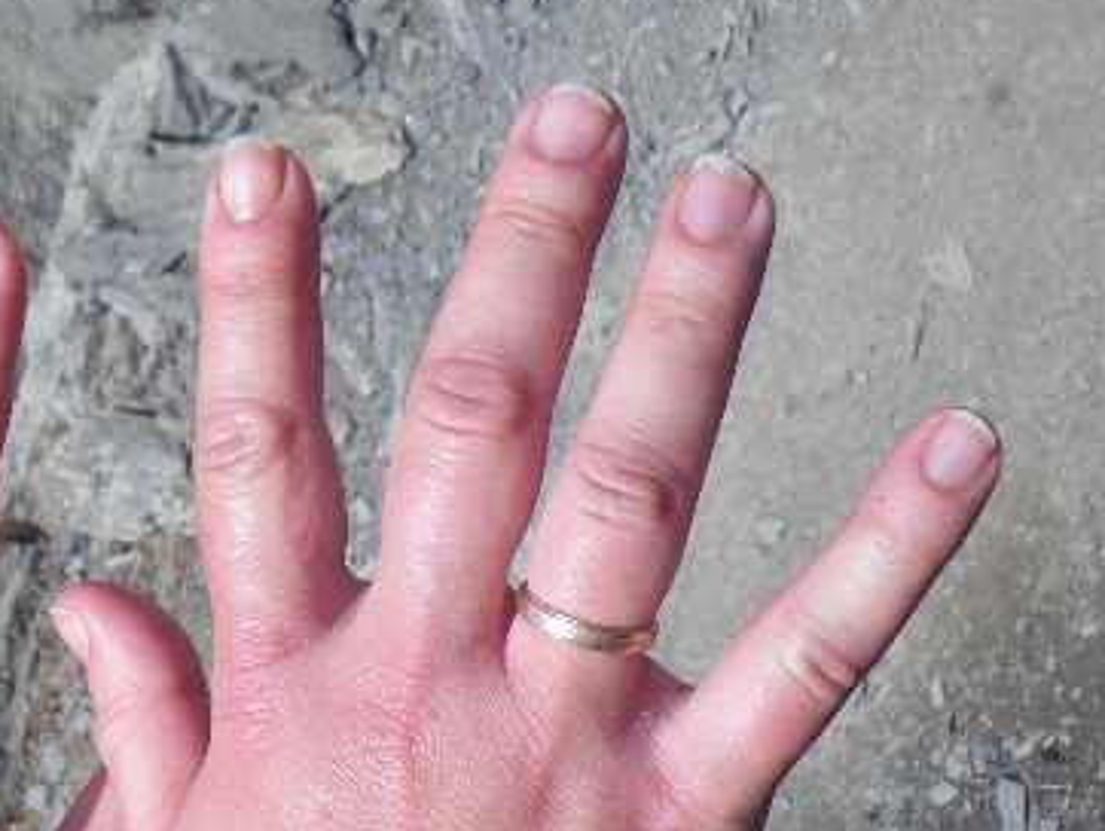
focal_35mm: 66
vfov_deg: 22.0
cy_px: 663
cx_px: 23
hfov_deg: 27.8
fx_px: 2108
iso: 50
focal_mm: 5
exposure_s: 1/400
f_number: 4.2
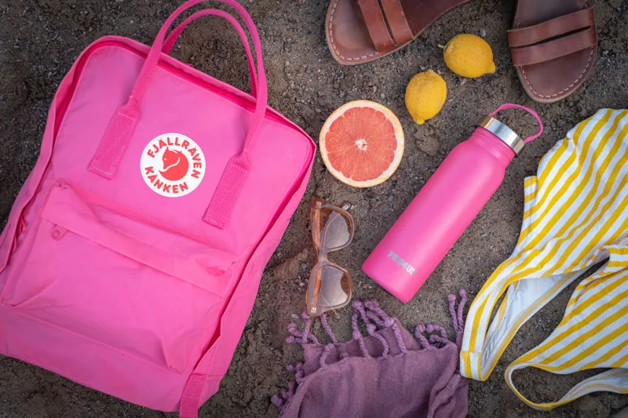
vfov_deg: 25.5
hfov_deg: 37.5
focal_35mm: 53
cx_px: 314
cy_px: 209
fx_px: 924
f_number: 3.6
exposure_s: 1/100
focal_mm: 35
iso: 640
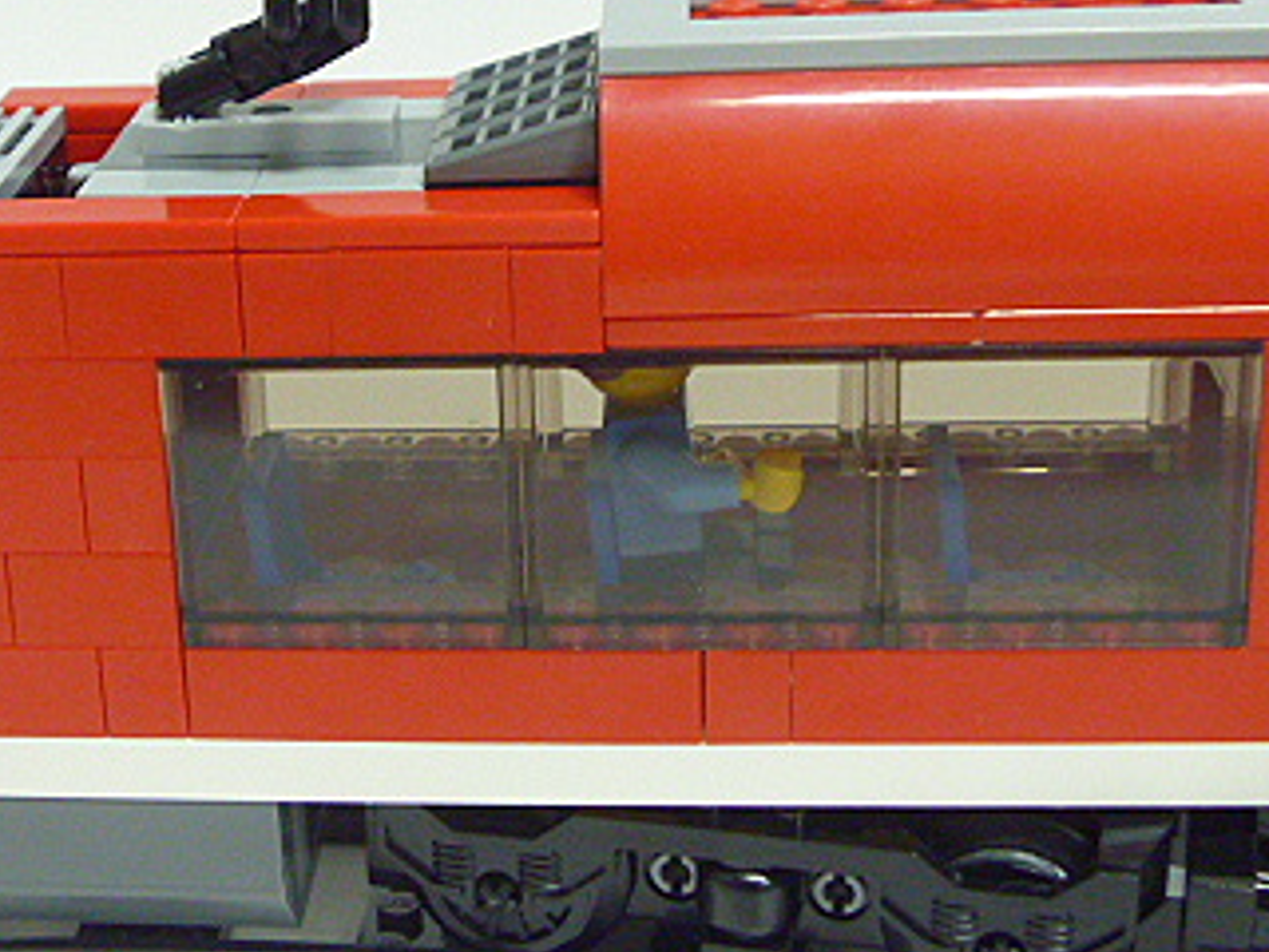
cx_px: 266
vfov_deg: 21.0
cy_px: 349
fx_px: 2566
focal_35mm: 70
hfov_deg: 27.3
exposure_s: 1/8
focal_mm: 6.3
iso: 400
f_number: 3.5
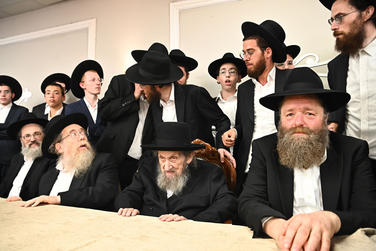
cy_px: 126
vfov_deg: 47.9
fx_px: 282
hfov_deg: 67.4
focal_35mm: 27
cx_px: 188
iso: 3200
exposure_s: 1/200
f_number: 5
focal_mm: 27
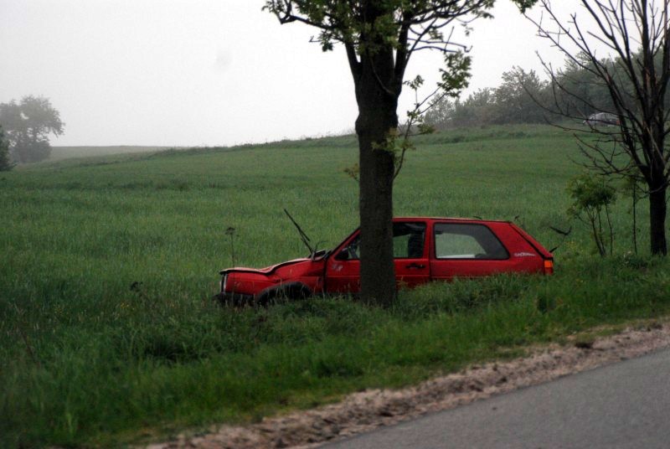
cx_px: 335
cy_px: 224
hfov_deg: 13.0
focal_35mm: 158
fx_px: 2936
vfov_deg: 8.7
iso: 640
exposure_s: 1/250
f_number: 4.5
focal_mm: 105
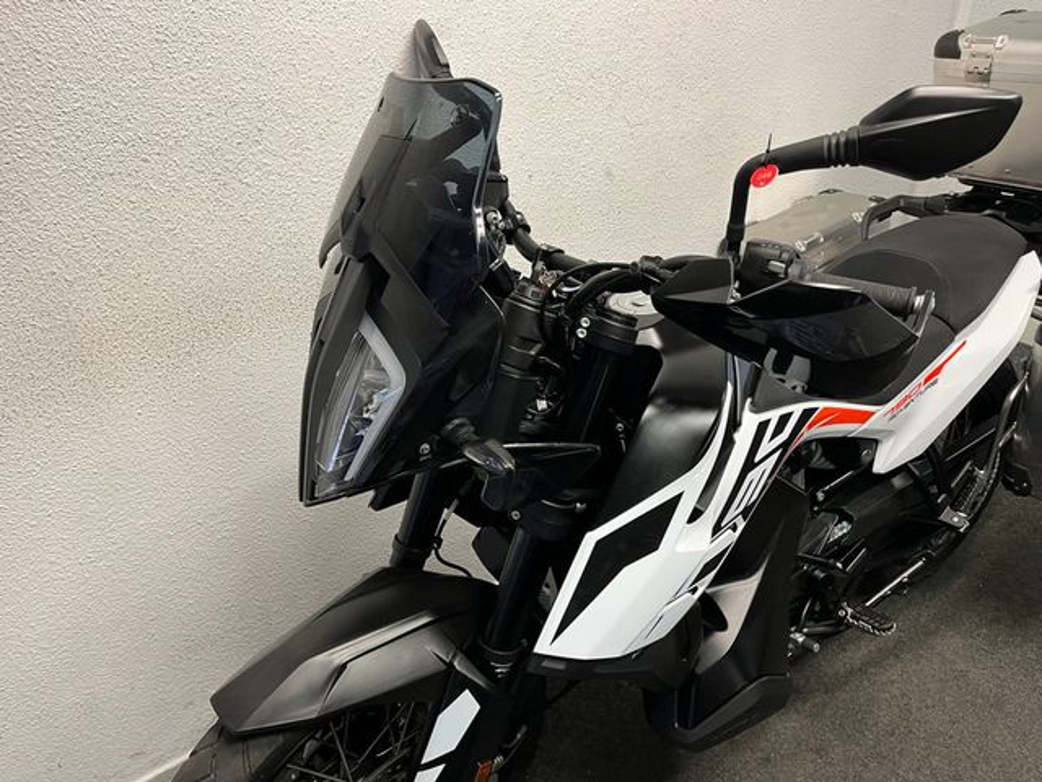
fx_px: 783
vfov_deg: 53.1
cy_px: 391
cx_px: 521
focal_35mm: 26
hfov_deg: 67.3
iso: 100
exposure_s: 1/50
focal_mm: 5.1
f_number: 1.6
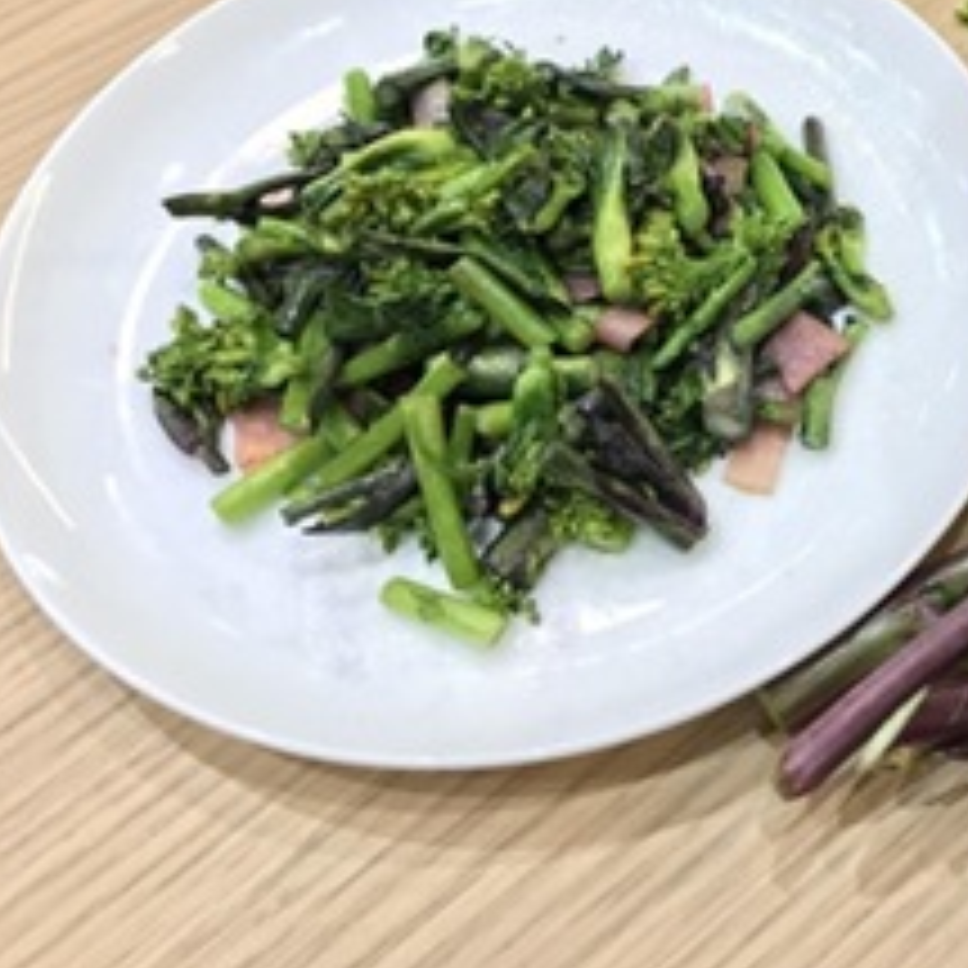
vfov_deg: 36.6
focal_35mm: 46
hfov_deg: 35.0
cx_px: 846
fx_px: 1455
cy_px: 369
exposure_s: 1/40
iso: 20
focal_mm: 4
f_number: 1.8
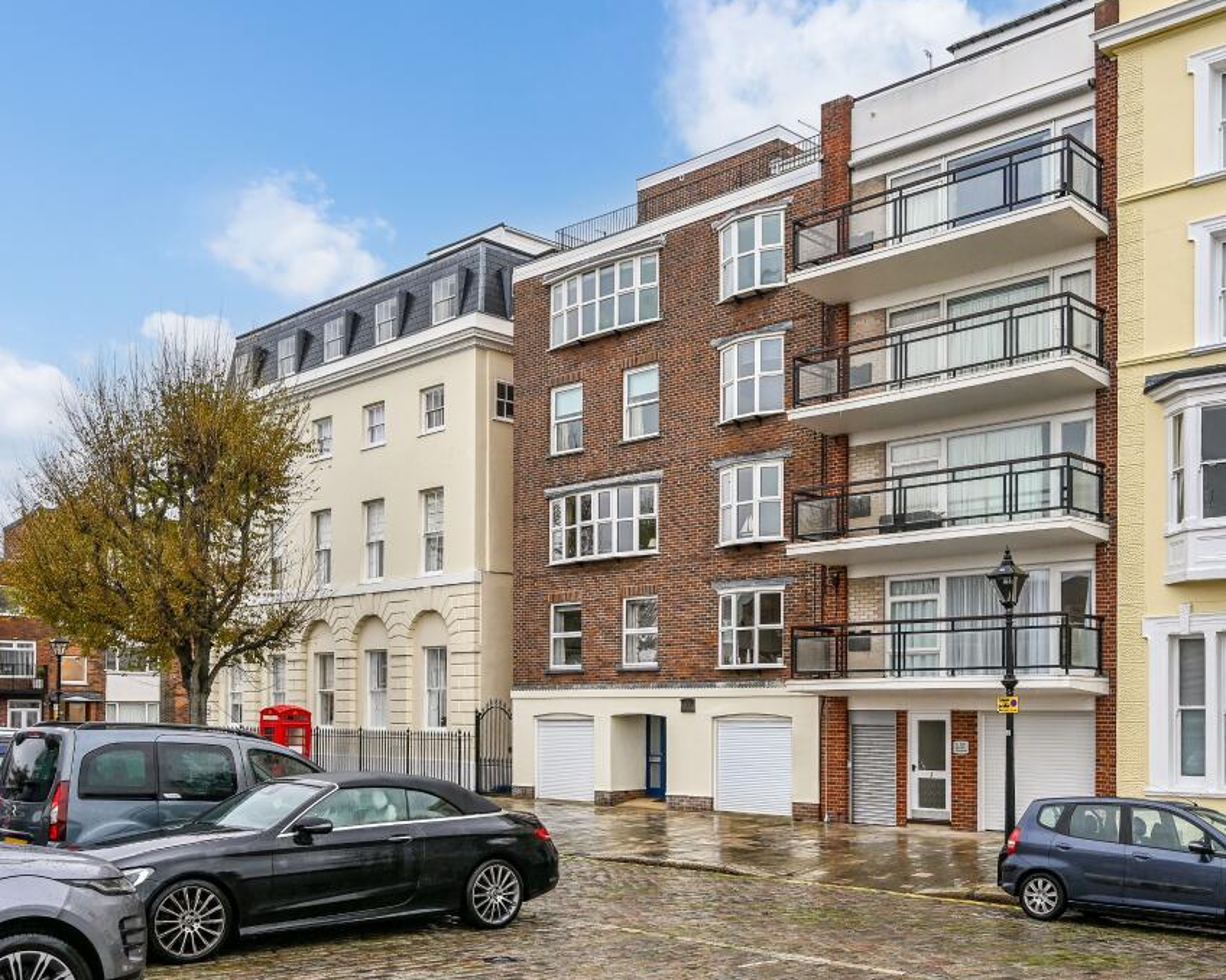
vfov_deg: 43.3
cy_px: 489
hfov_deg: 52.7
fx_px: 1233
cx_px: 682
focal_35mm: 34
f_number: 7.1
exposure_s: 1/60
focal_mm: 30
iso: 320
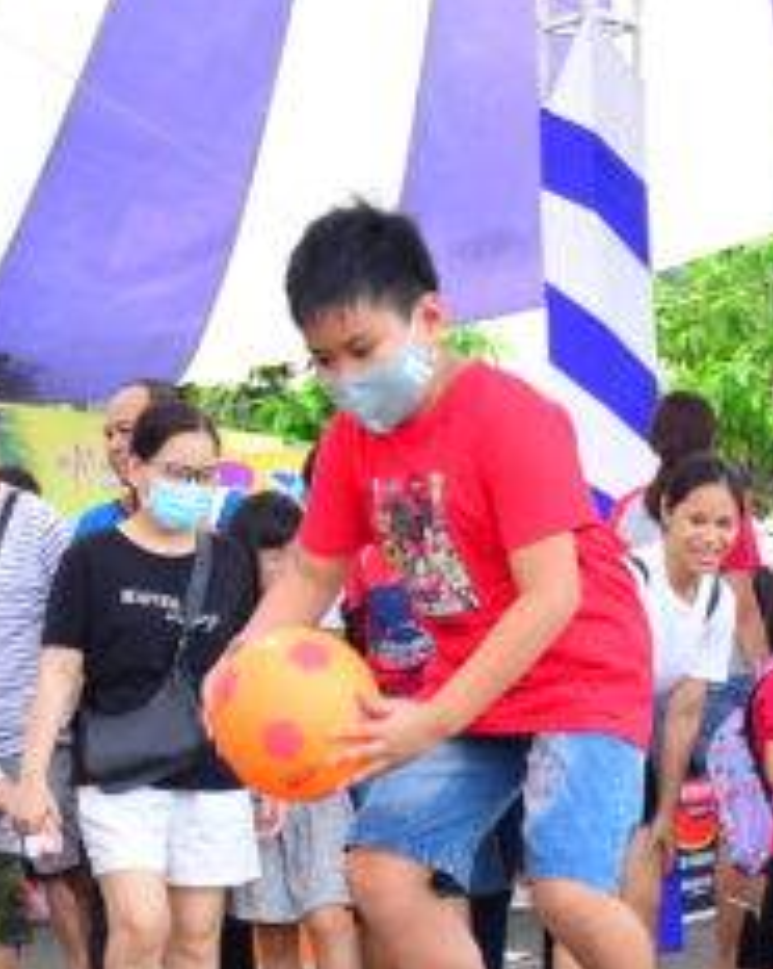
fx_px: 2749
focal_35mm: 96
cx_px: 569
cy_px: 878
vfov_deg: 19.6
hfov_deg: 15.9
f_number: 4.5
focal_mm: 31
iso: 320
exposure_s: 1/250
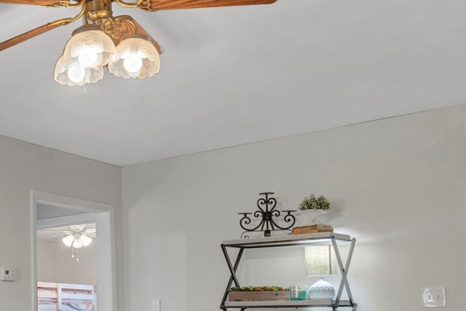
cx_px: -43
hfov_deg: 30.9
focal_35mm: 58
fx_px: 751
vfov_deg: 22.0
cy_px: 351
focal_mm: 18
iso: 400
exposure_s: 1/10
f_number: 8
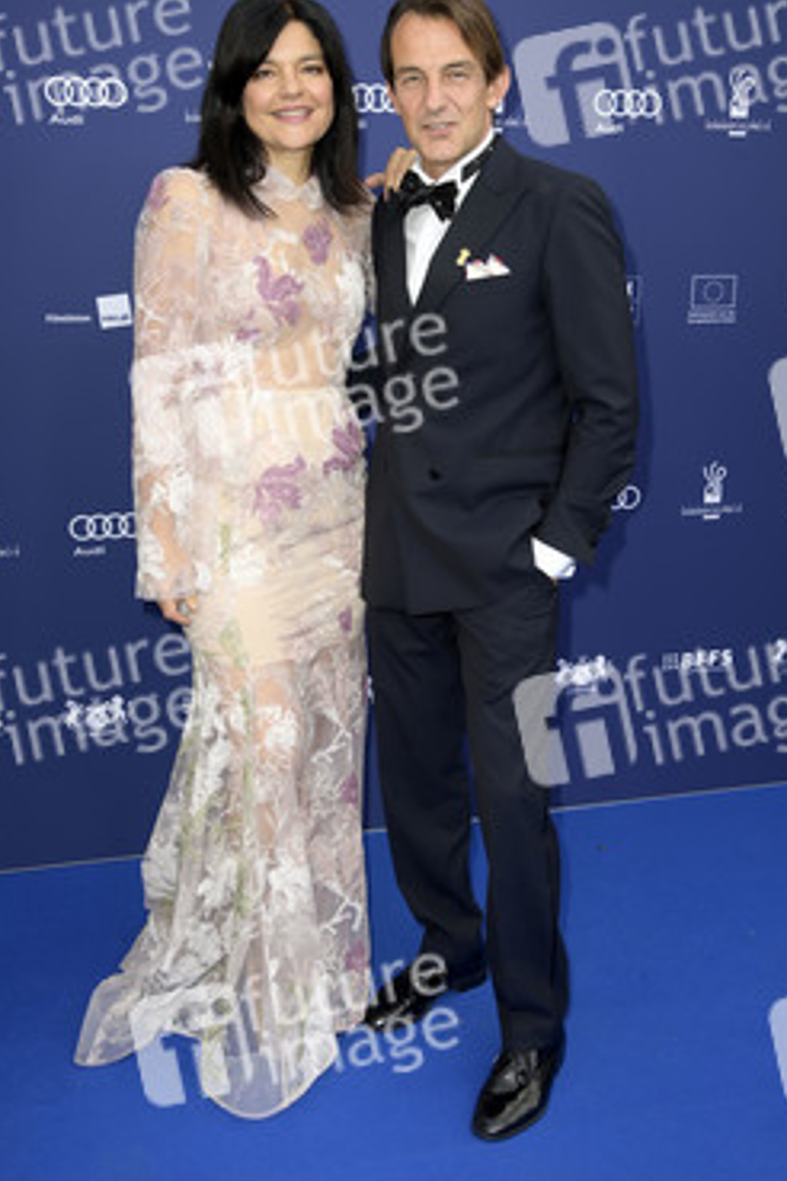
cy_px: 550
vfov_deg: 49.5
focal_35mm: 39
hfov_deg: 34.2
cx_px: 387
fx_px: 1279
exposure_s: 1/250
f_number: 6.3
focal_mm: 36
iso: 640
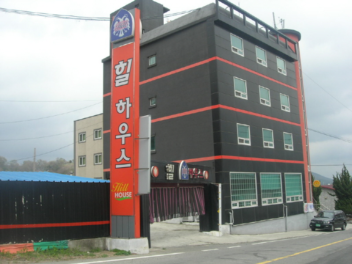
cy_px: 132
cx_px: 176
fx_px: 386
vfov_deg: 37.7
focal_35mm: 38
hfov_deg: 49.0
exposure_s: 1/316
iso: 64
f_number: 4.8
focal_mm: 7.8
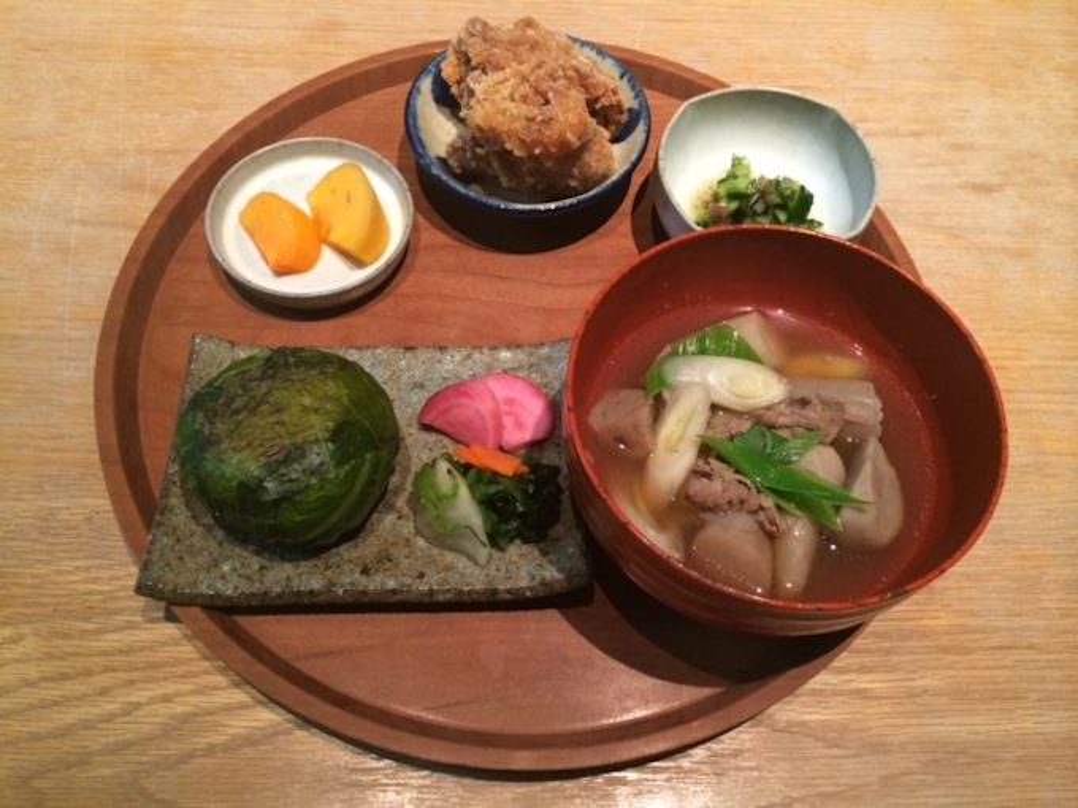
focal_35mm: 30
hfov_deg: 60.0
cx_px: 539
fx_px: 934
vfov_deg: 46.8
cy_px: 404
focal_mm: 4.12
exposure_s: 1/30
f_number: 2.2
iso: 250
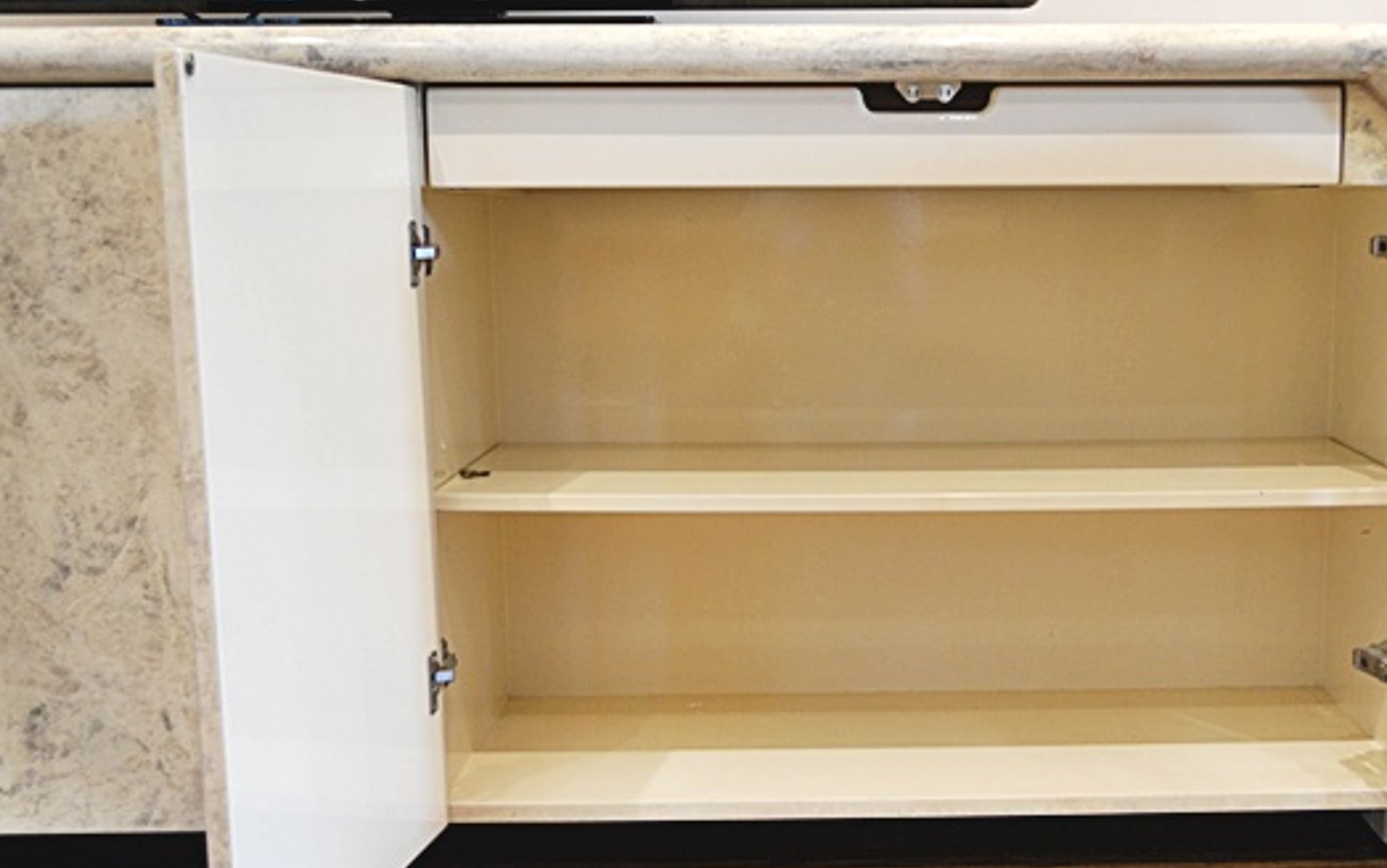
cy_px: 552
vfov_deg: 24.4
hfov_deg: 37.8
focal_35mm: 53
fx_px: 2004
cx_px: 911
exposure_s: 1/15
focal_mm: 26
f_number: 4.2
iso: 450
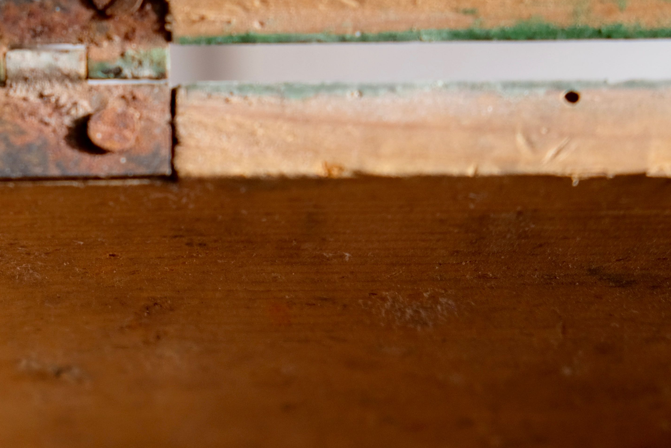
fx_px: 2609
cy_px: 156
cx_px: 59
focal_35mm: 140
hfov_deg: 14.5
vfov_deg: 9.8
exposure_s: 1/300
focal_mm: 44.4
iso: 400
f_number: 4
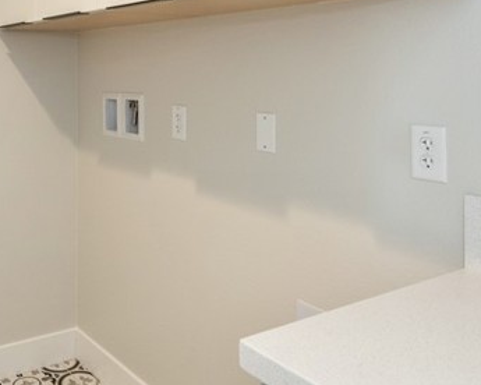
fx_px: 555
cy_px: 83
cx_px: 81
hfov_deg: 44.1
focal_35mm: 39
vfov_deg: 37.0
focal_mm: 14
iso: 800
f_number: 4.5
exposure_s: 1/80
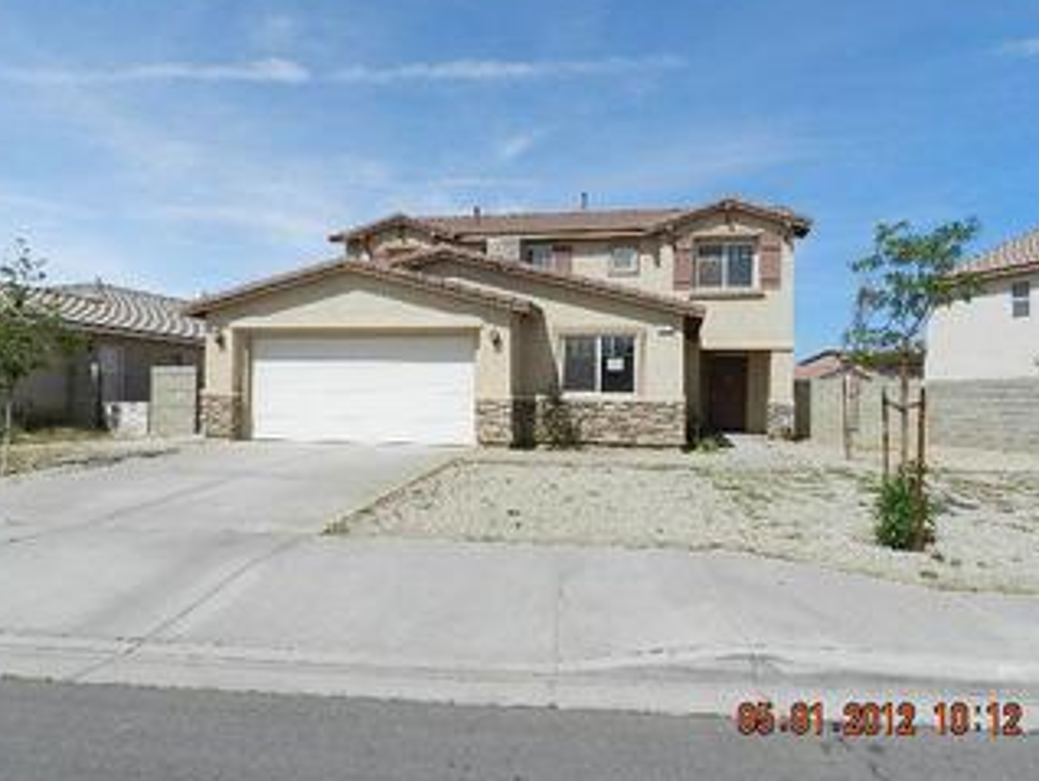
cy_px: 382
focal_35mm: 25
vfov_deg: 54.9
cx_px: 523
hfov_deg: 69.4
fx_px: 751
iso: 160
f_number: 5.6
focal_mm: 4
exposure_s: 1/800
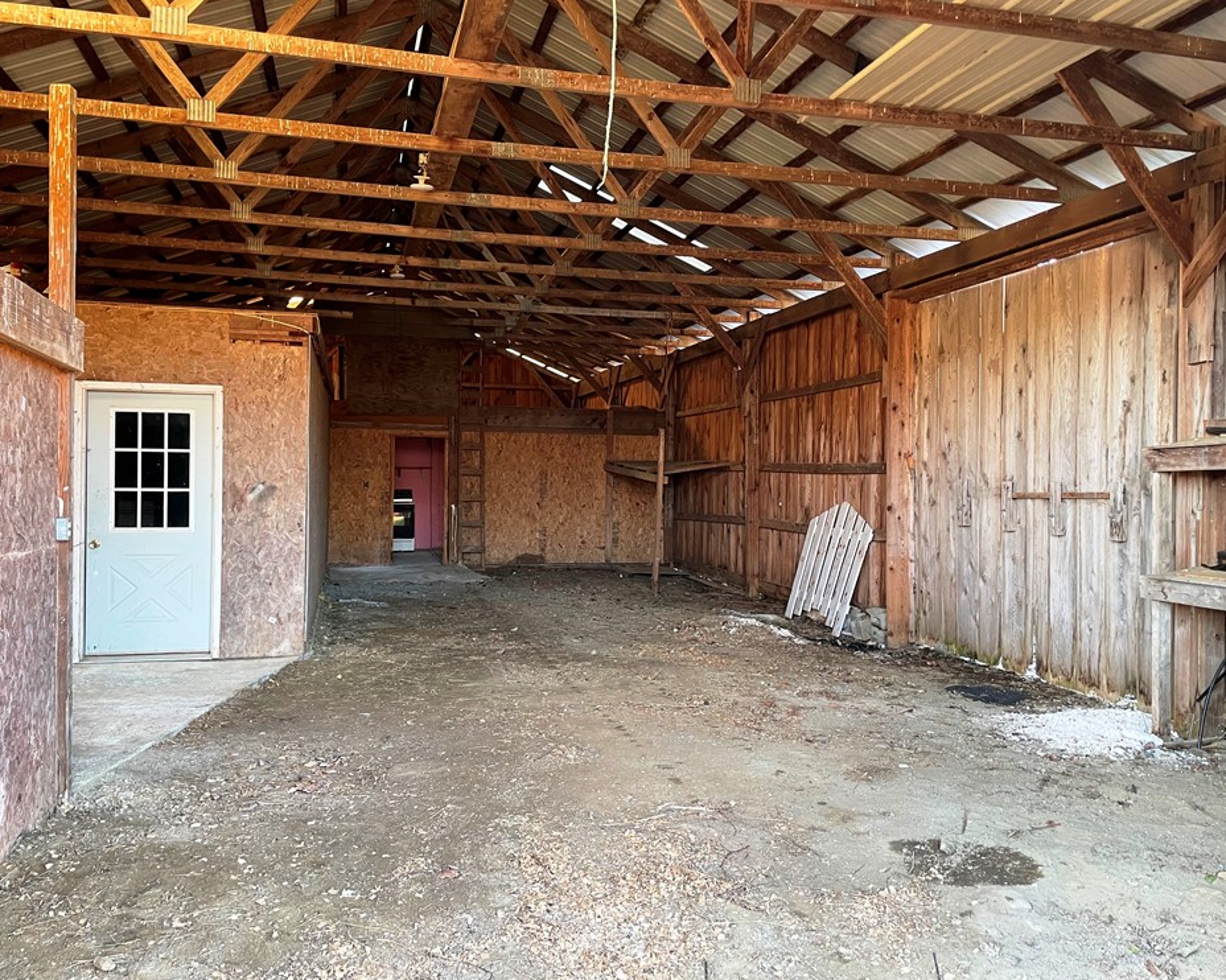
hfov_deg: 62.2
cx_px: 609
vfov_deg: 51.5
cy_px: 479
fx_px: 1016
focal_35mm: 28
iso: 125
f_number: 1.6
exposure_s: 1/66
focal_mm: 4.2
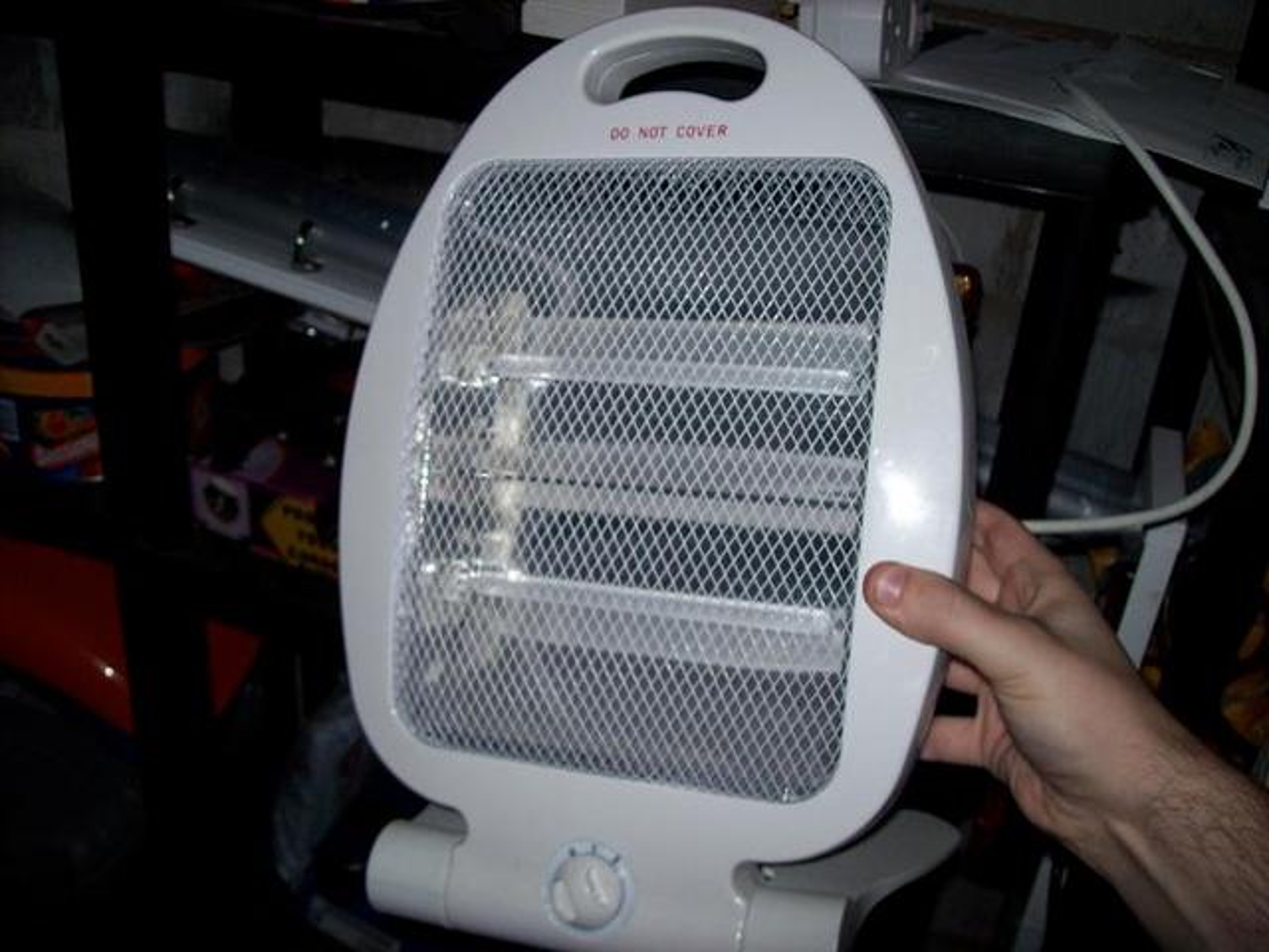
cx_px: 634
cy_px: 476
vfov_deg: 39.7
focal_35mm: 36
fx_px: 1320
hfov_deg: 51.4
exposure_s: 1/64
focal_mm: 6
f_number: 2.7
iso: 80
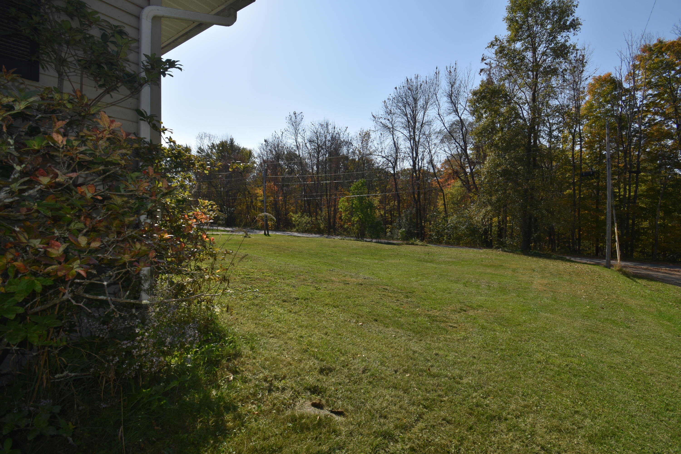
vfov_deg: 77.3
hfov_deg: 100.4
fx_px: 284
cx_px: 340
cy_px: 227
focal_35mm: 15
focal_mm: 10
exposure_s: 1/200
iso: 100
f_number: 11
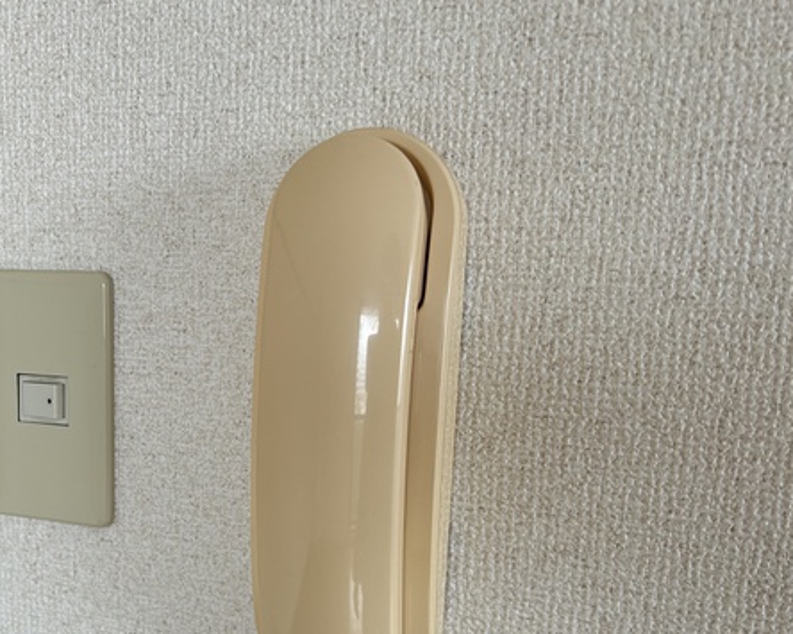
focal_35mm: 40
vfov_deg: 36.7
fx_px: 939
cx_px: 193
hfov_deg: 44.2
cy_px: 449
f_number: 1.5
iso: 100
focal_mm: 5.7
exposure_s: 1/121
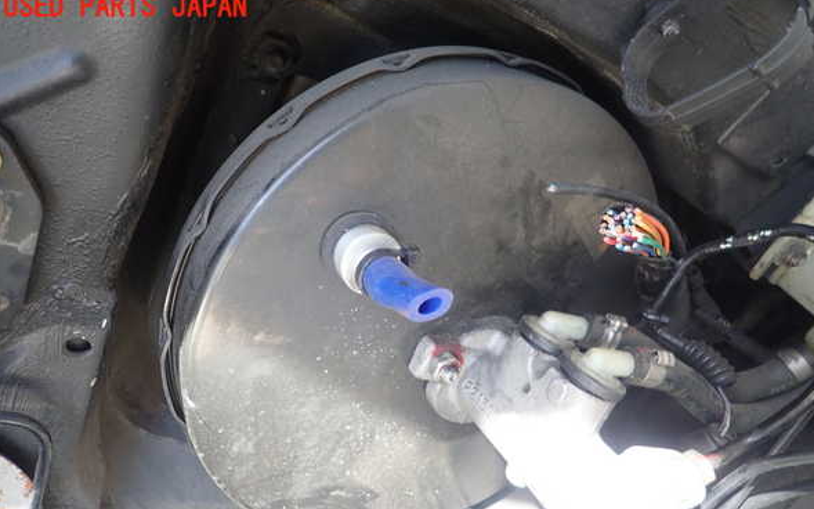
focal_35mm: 27
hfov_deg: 68.4
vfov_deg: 45.8
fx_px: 599
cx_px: 410
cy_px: 302
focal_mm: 4.5
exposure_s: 1/40
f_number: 2
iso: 200
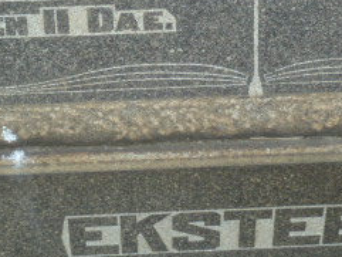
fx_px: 1157
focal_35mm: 117
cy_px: -64
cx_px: 257
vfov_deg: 12.3
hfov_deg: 16.7
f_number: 3.7
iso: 80
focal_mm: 7.3
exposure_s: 1/80
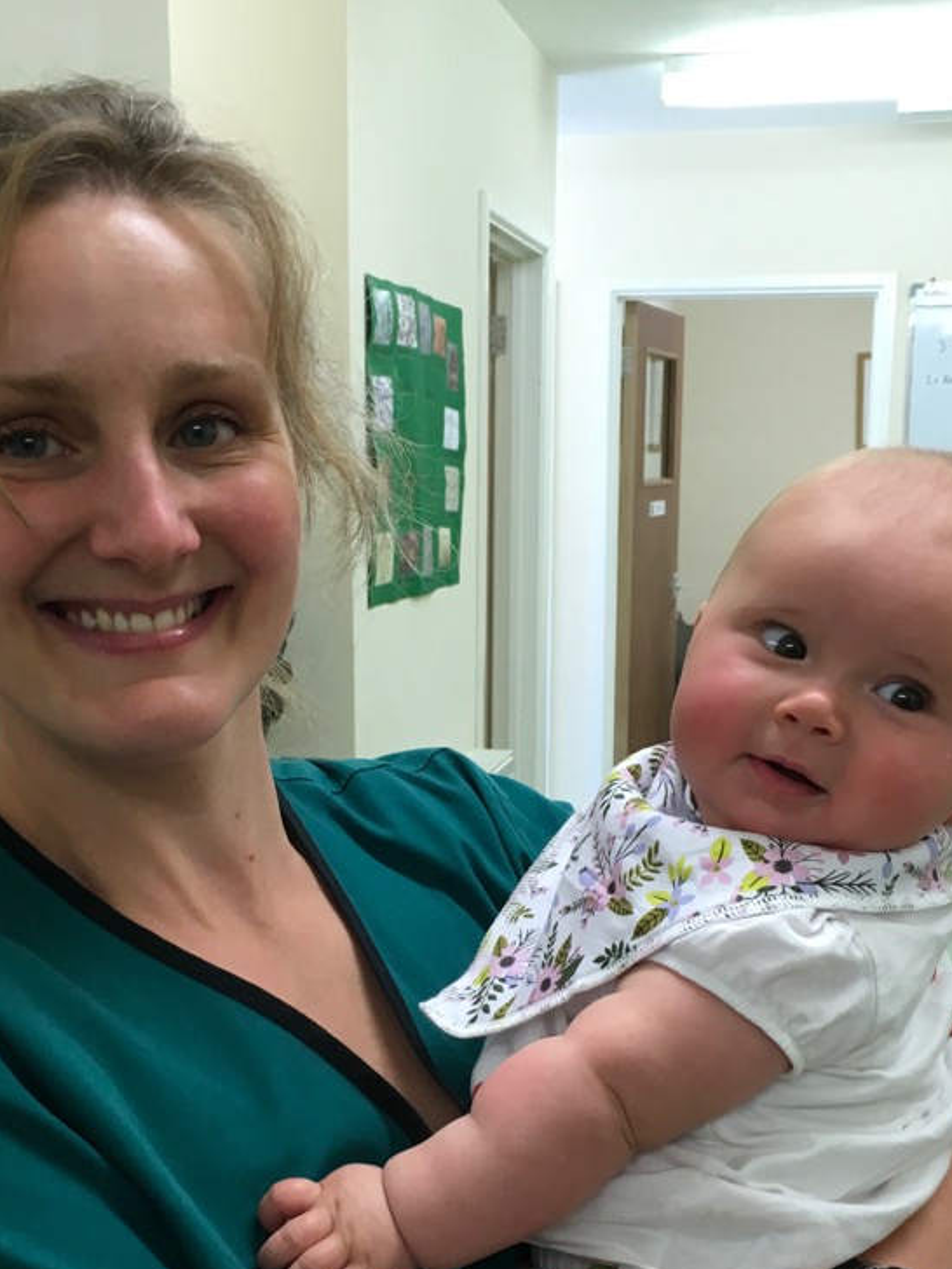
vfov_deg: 37.1
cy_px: 835
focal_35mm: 51
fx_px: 1870
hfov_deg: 28.6
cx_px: 459
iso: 32
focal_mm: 4.15
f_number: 2.2
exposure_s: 1/33
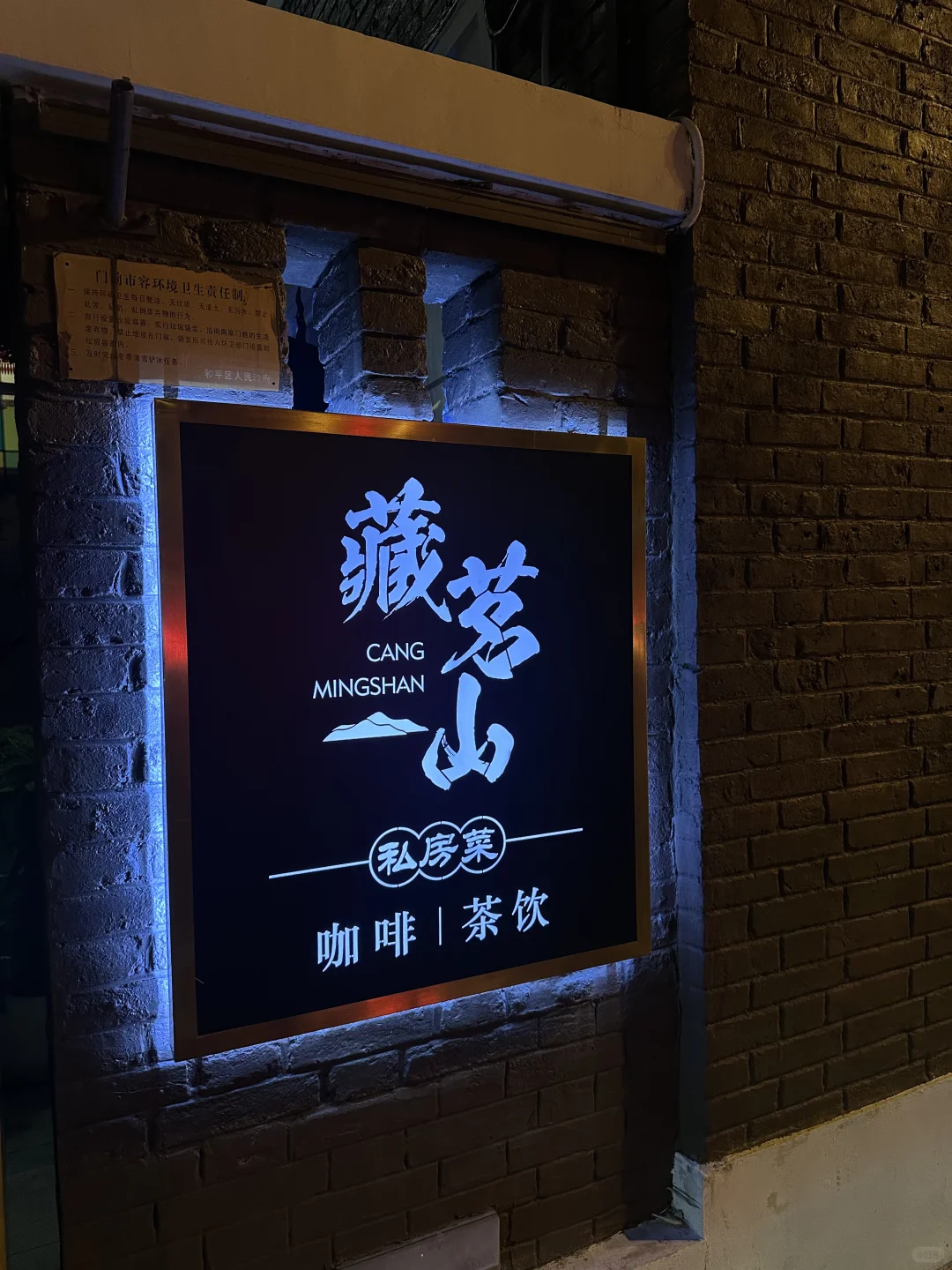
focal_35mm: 24
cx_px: 476
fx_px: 880
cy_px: 635
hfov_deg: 56.8
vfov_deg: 71.6
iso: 200
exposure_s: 1/50
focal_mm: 6.86
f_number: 1.78
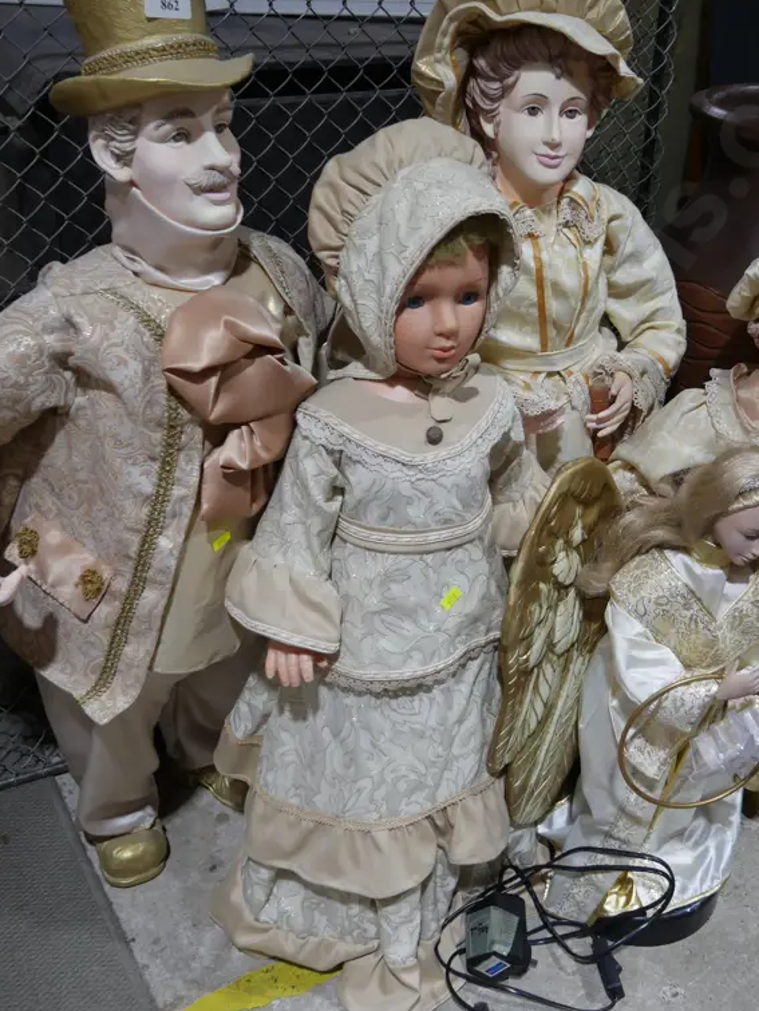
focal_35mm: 38
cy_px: 478
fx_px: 1110
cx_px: 493
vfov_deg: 48.9
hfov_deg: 37.4
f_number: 3.5
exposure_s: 1/80
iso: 200
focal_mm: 14
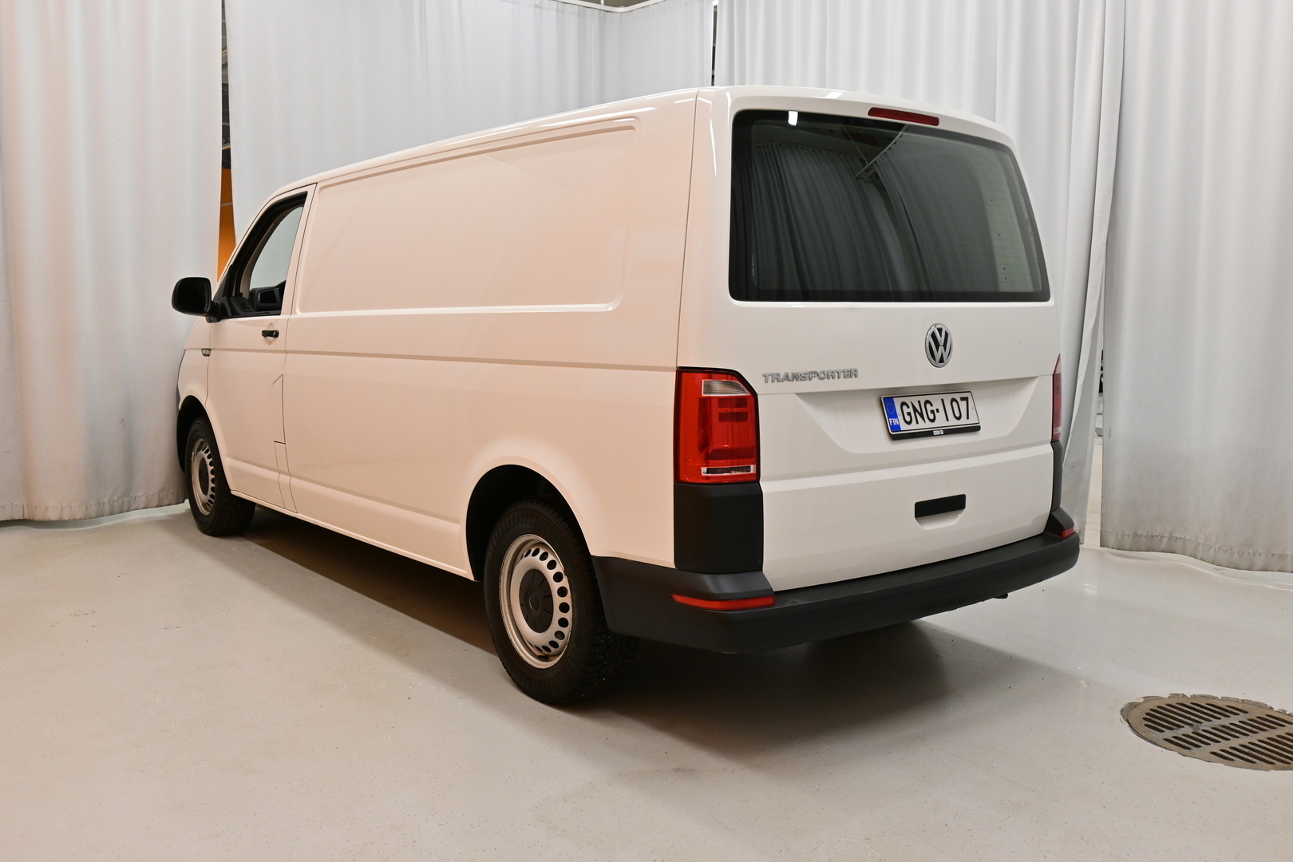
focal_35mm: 32
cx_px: 646
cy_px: 431
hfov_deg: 58.3
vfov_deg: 40.8
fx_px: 1158
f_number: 5.6
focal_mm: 21.5
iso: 800
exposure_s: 1/100
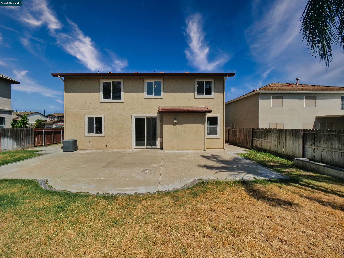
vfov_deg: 85.7
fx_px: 139
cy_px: 129
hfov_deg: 102.1
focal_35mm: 14
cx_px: 172
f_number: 4.5
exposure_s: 1/6400
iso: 320
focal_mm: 7
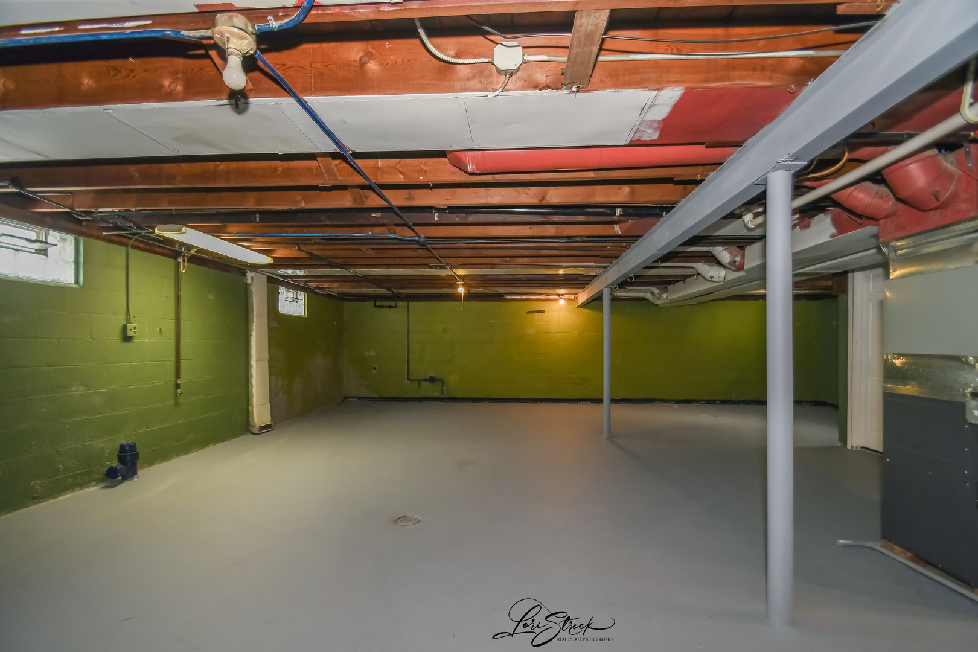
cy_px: 326
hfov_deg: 100.4
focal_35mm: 15
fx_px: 407
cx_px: 489
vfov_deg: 77.3
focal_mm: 10
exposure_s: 1/80
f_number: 8
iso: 400
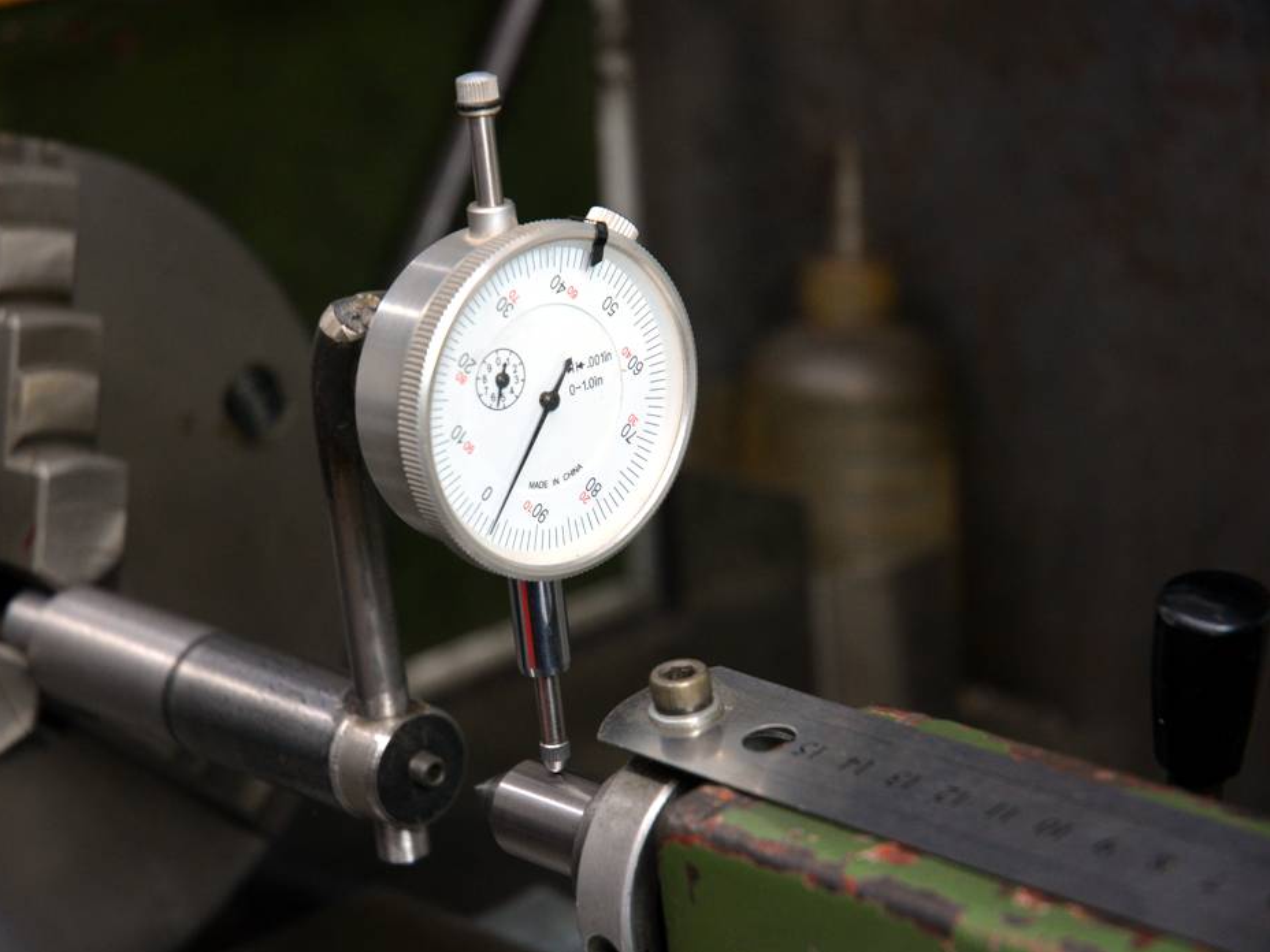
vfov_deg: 13.0
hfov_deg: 17.3
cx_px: 555
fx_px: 4182
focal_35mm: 114
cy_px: 477
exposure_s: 1/125
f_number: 4.5
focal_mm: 70
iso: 800
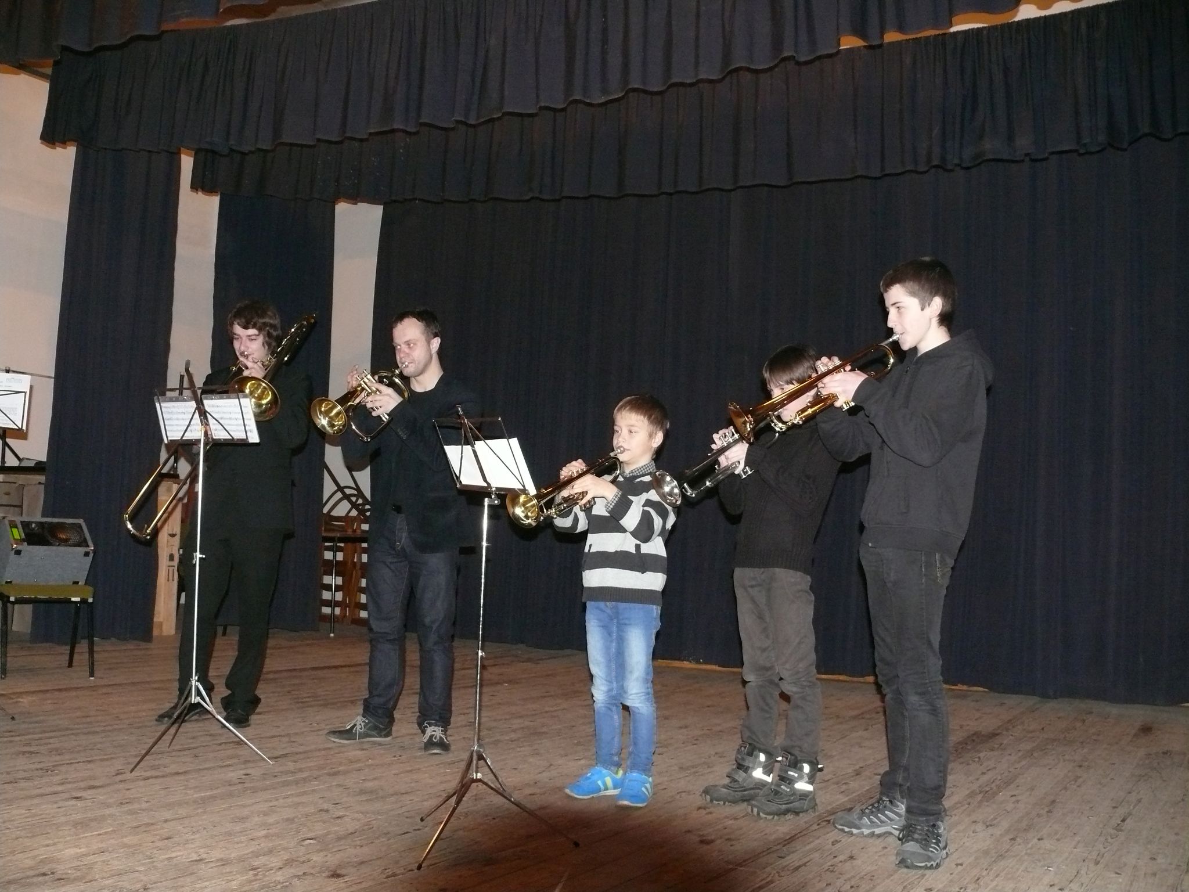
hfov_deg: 52.6
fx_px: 1202
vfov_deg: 40.7
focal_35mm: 35
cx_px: 594
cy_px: 446
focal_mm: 7.4
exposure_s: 1/30
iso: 400
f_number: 2.8
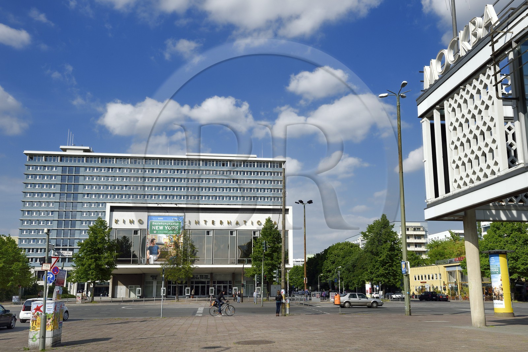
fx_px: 469
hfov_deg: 58.7
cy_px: 176
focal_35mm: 32
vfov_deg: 41.1
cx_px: 264
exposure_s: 1/320
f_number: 13
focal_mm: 32
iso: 200
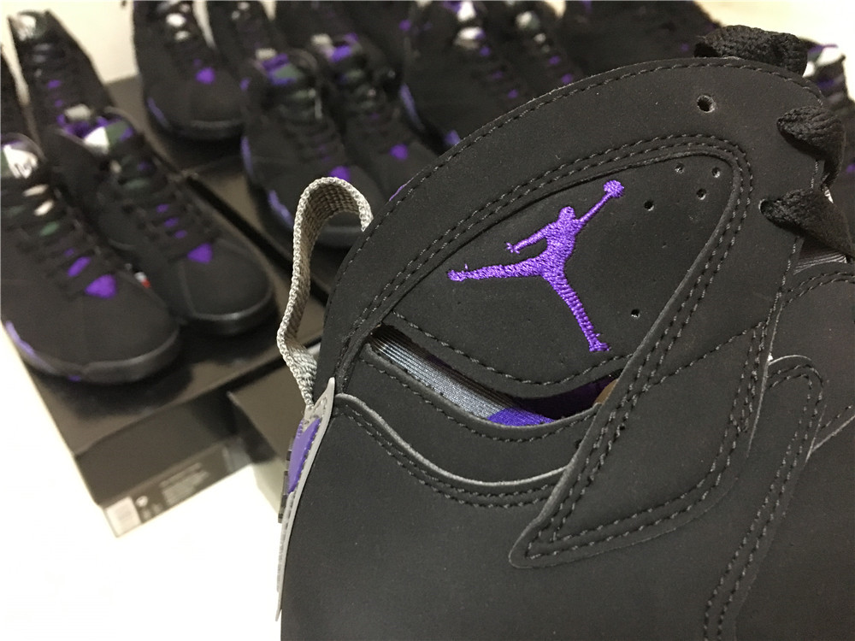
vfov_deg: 48.2
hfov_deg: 61.7
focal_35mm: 29
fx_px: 716
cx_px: 428
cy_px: 320
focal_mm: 4.15
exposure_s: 1/17
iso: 400
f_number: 2.2
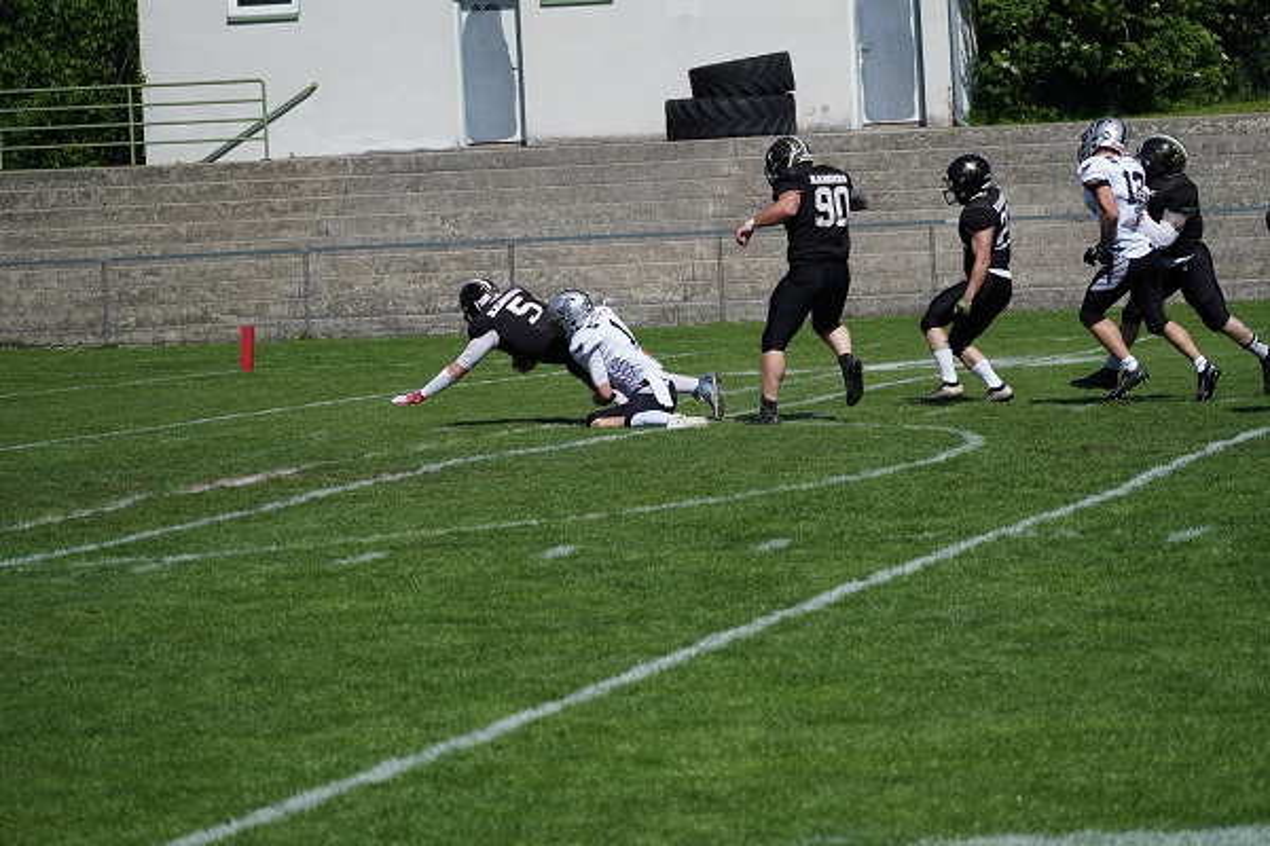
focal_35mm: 154
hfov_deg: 13.3
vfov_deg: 8.9
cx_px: 635
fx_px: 5450
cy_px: 423
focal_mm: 103
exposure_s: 1/4000
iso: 400
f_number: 5.6
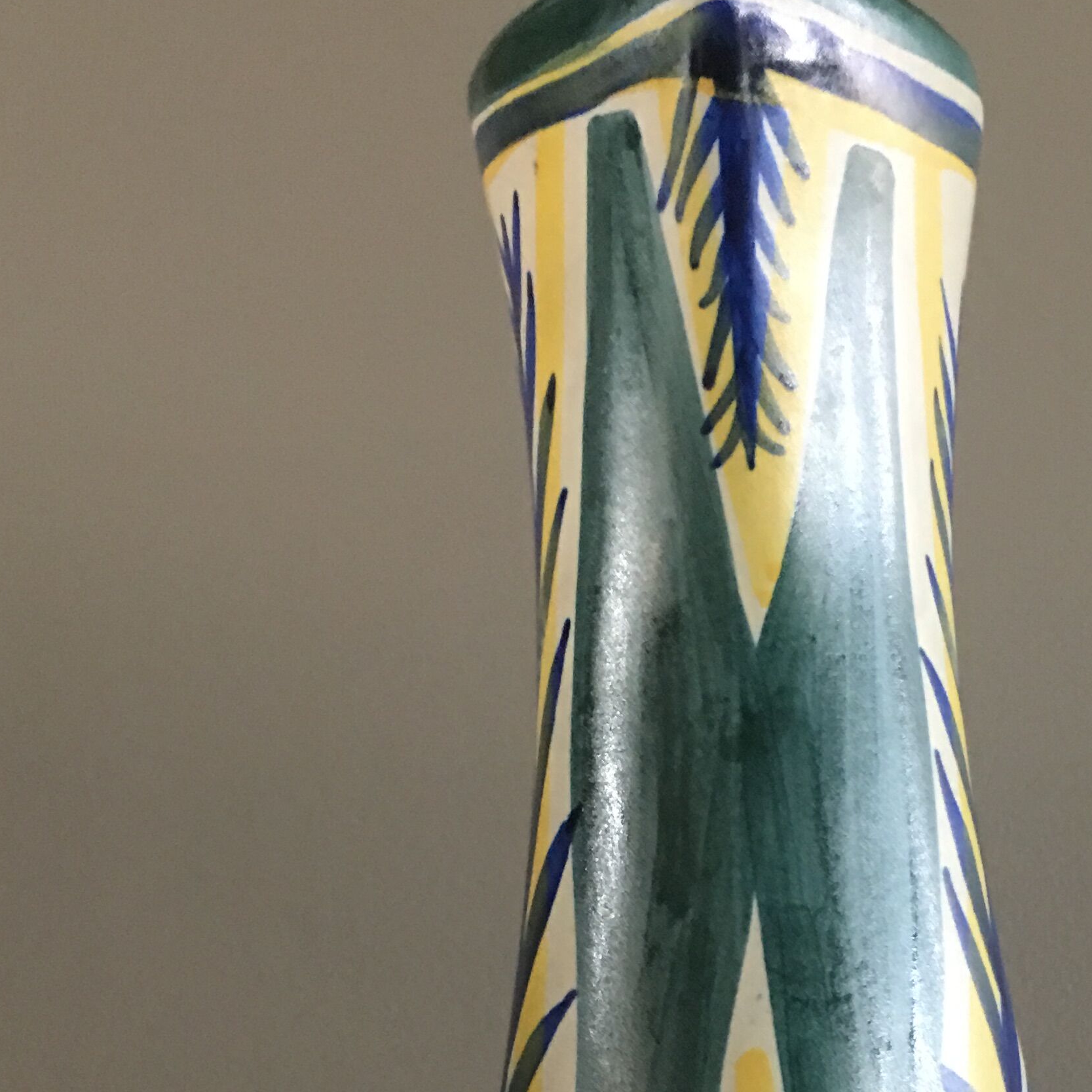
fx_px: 2213
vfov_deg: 26.8
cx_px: 840
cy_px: 967
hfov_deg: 27.3
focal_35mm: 62
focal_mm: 4.15
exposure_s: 1/17
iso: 125
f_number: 2.2
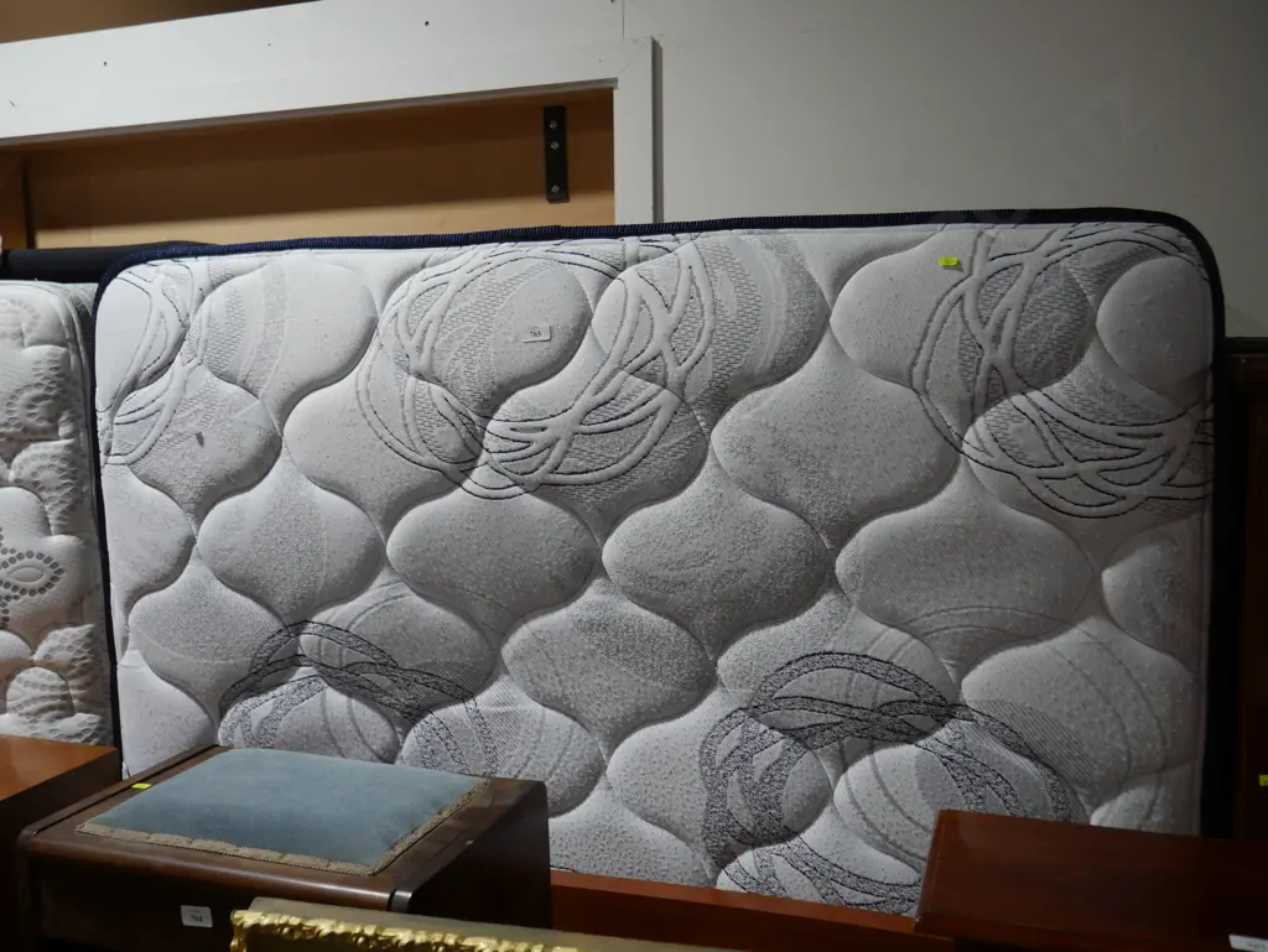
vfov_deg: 46.8
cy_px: 476
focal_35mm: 30
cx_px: 634
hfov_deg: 59.9
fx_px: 1099
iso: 200
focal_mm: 15
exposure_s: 1/80
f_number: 3.6
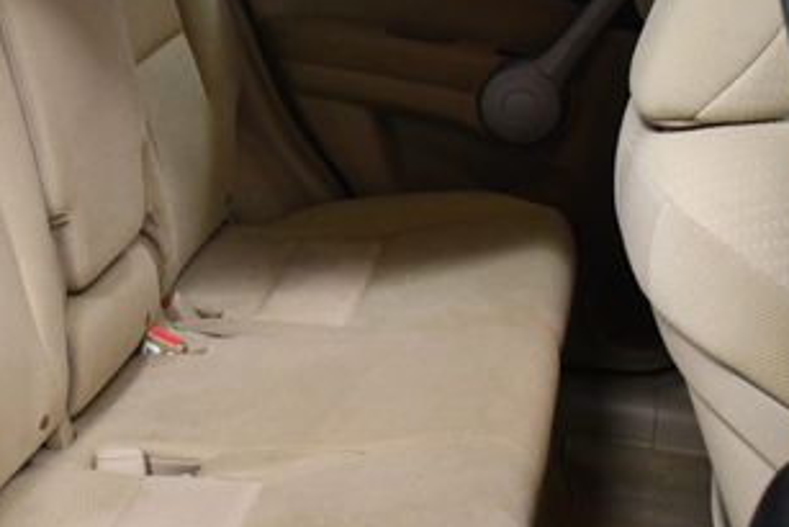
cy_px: 239
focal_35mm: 75
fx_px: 1644
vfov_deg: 18.2
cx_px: 242
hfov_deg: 26.8
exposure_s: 1/125
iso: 2200
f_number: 3.5
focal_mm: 18
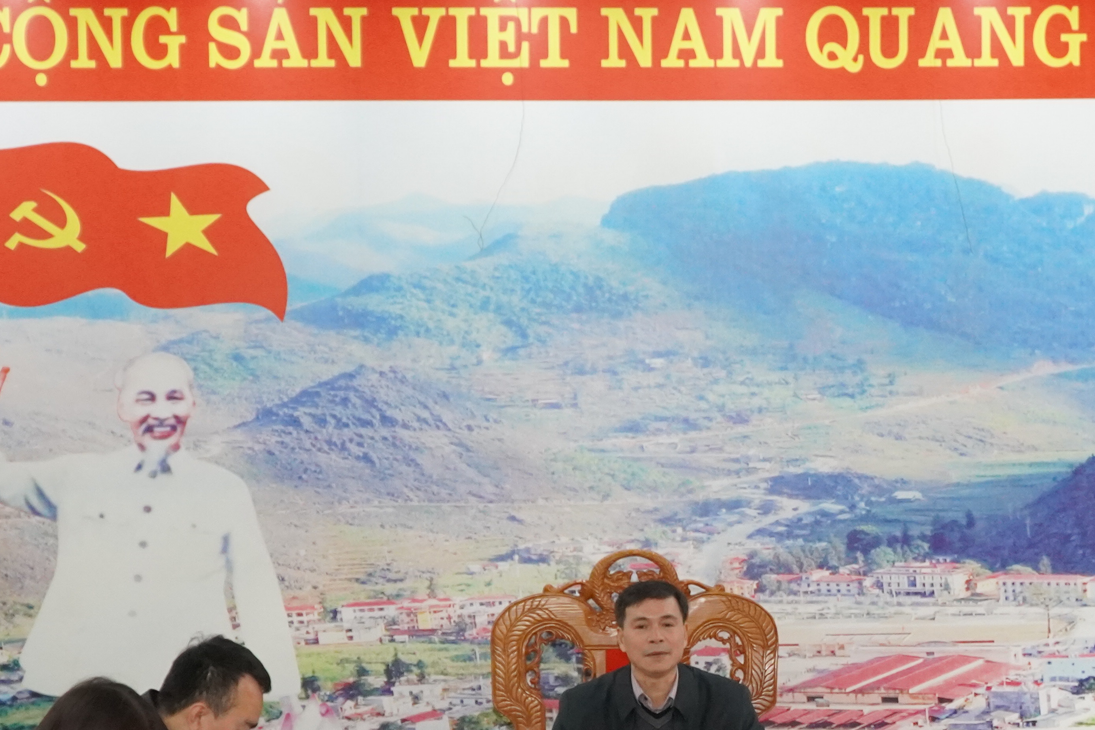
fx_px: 2372
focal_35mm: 78
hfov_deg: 25.8
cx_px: 736
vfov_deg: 17.2
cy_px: 655
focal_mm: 24
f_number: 4
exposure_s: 1/160
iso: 2500
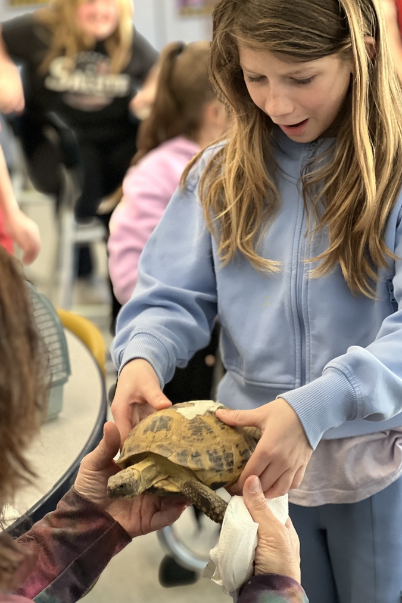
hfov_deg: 16.9
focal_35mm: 81
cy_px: 304
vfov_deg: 25.1
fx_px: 1356
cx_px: 194
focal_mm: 9
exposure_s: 1/23
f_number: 2.8
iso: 500
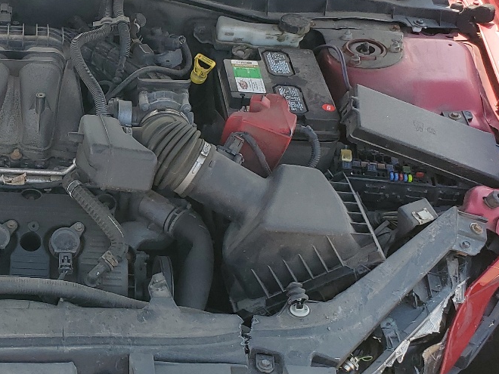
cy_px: 249
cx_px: -2
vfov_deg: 23.2
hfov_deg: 28.8
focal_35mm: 63
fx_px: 908
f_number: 1.5
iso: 50
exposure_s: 1/435
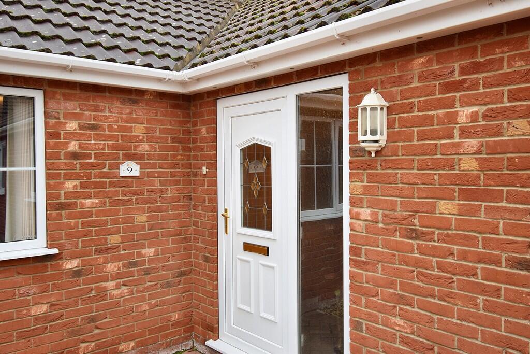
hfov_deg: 61.9
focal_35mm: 30
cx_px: 265
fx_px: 442
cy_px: 177
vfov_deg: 43.6
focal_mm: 20
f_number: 5.6
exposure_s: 1/30
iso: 180
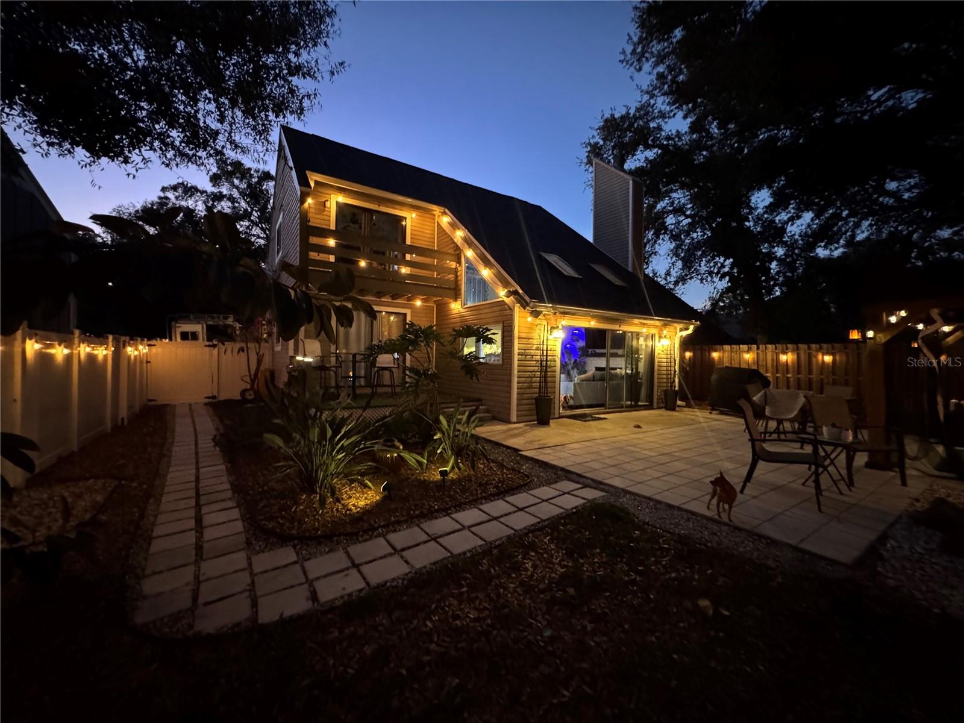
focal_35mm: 14
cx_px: 482
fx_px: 390
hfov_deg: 102.1
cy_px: 362
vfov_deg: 85.7
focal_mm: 2.22
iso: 1600
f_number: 2.2
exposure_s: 1/30
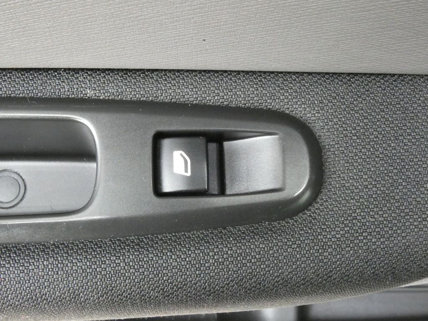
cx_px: 214
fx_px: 507
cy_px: 160
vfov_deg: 35.1
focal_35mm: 41
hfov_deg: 45.8
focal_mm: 7.3
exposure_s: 1/80
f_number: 5.6
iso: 1600
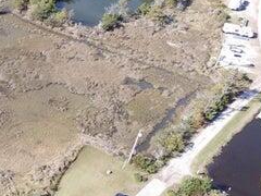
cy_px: 110
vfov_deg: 20.7
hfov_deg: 23.0
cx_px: -113
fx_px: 535
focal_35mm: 71
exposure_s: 1/366
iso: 100
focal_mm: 3.61
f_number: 2.8
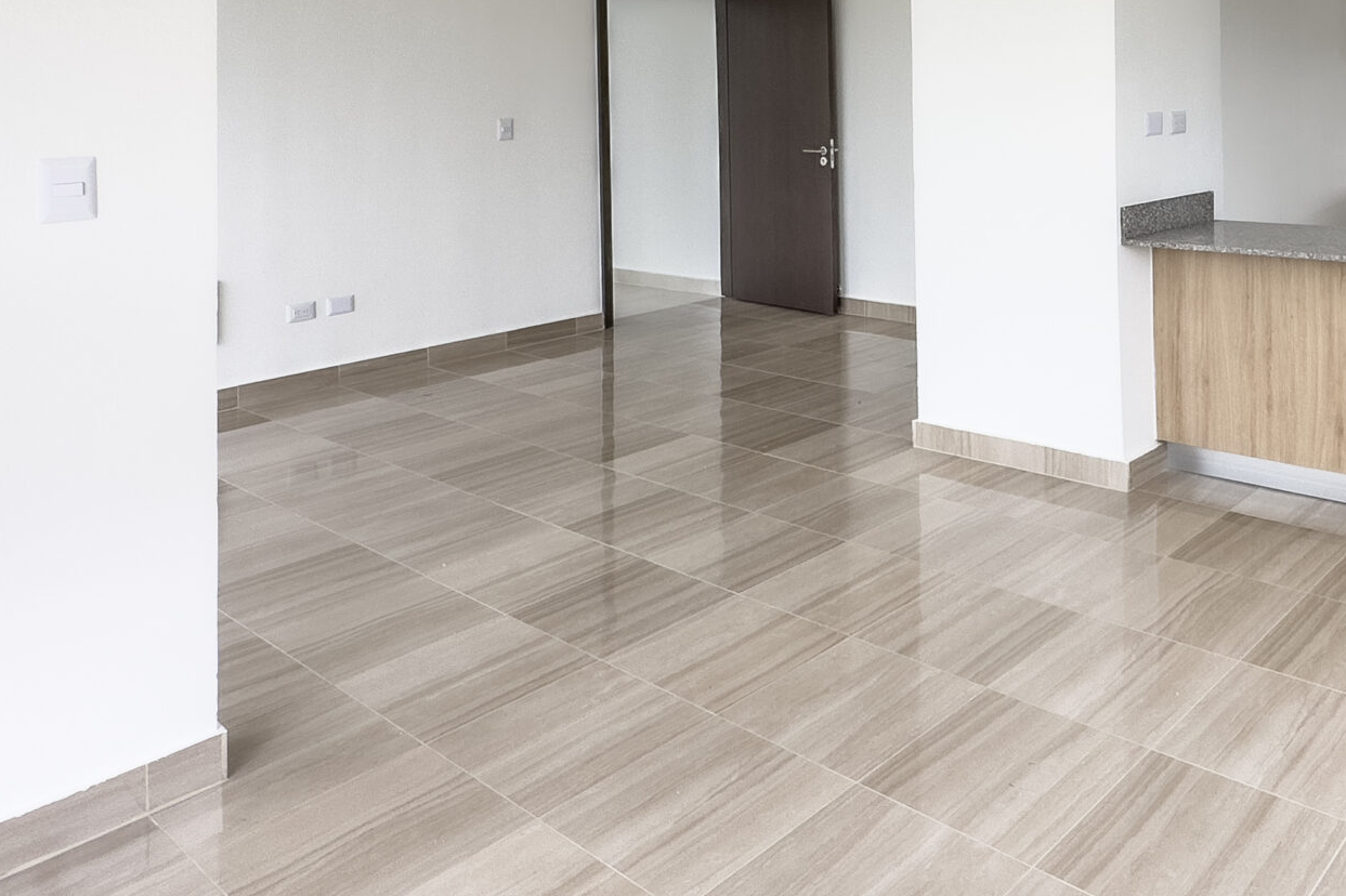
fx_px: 1121
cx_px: 1019
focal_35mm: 30
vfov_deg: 40.9
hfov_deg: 58.5
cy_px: 126
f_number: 2.2
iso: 40
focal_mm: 2.22
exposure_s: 1/200
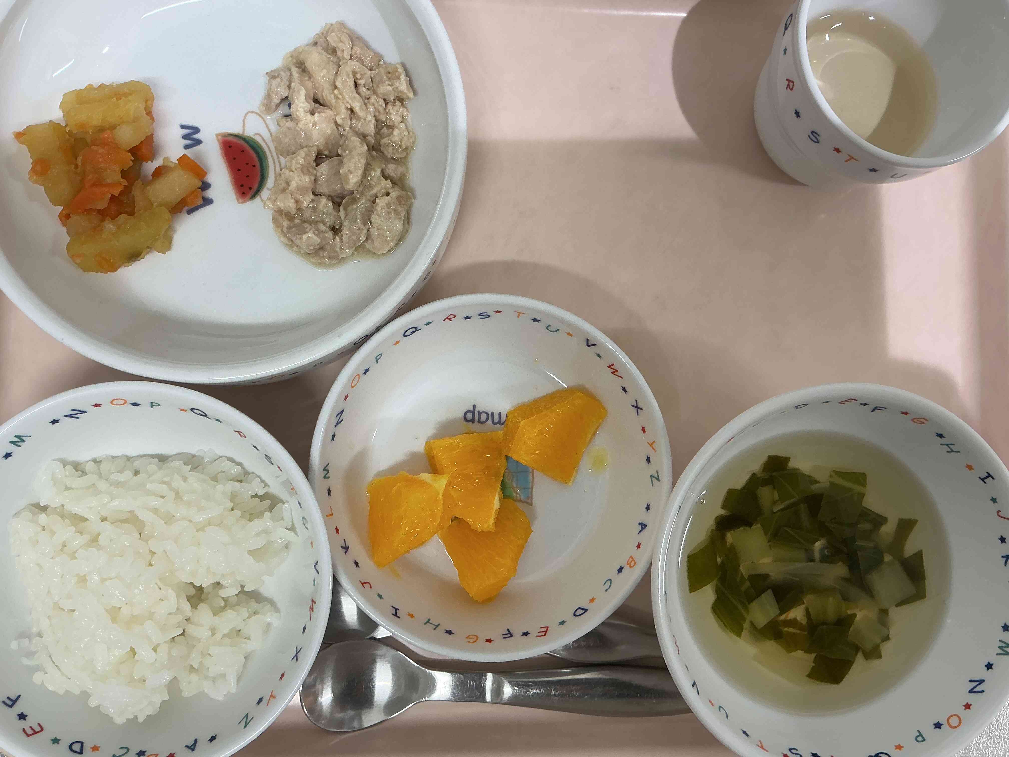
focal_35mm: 29
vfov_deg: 48.2
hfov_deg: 61.7
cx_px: 504
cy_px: 378
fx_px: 845
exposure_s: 1/60
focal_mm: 3
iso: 40
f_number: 1.8
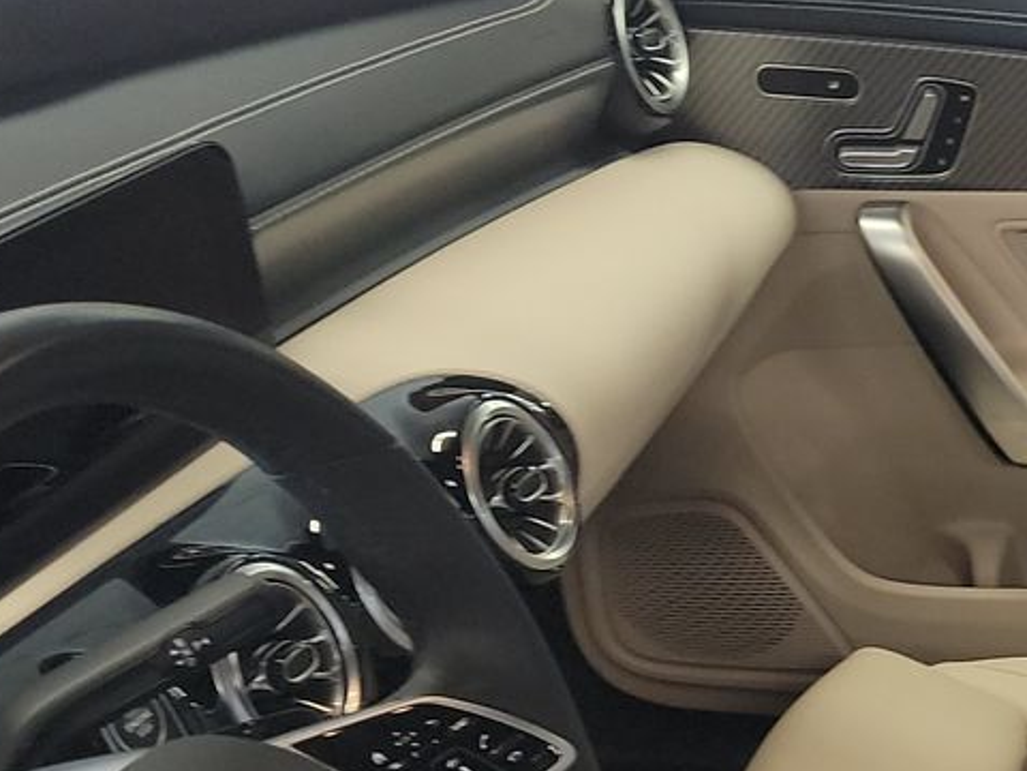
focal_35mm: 80
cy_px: 694
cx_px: 1337
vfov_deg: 18.1
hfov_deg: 22.0
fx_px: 2373
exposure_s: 1/59
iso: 500
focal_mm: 6.7
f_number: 1.8
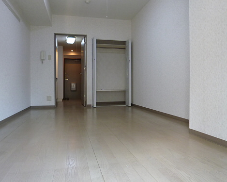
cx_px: 113
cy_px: 89
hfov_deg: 66.0
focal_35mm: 26
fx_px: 175
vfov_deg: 54.9
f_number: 2.5
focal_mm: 4.3
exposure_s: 1/60
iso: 200
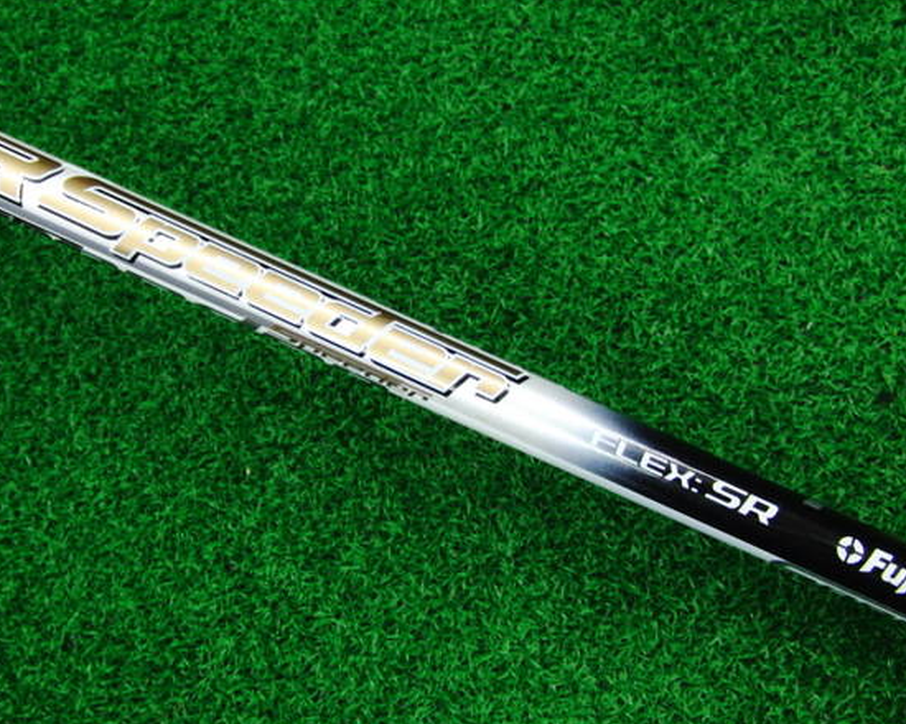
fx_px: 1126
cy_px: 336
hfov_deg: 43.7
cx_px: 384
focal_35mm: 42
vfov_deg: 35.7
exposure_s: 1/40
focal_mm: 6.42
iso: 400
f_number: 3.6
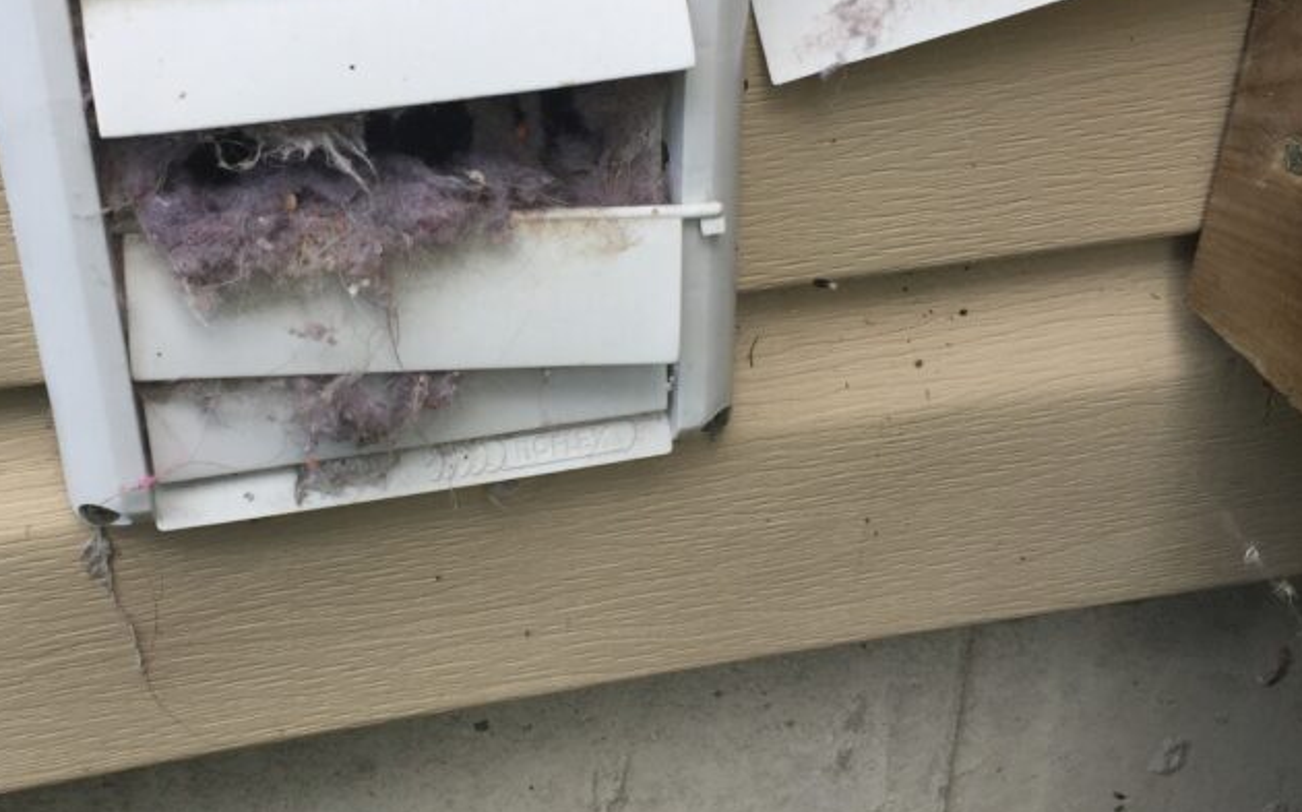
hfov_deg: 40.1
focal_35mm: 50
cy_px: 310
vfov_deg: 25.7
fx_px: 1773
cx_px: 519
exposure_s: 1/350
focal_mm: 4.15
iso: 32
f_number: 2.2
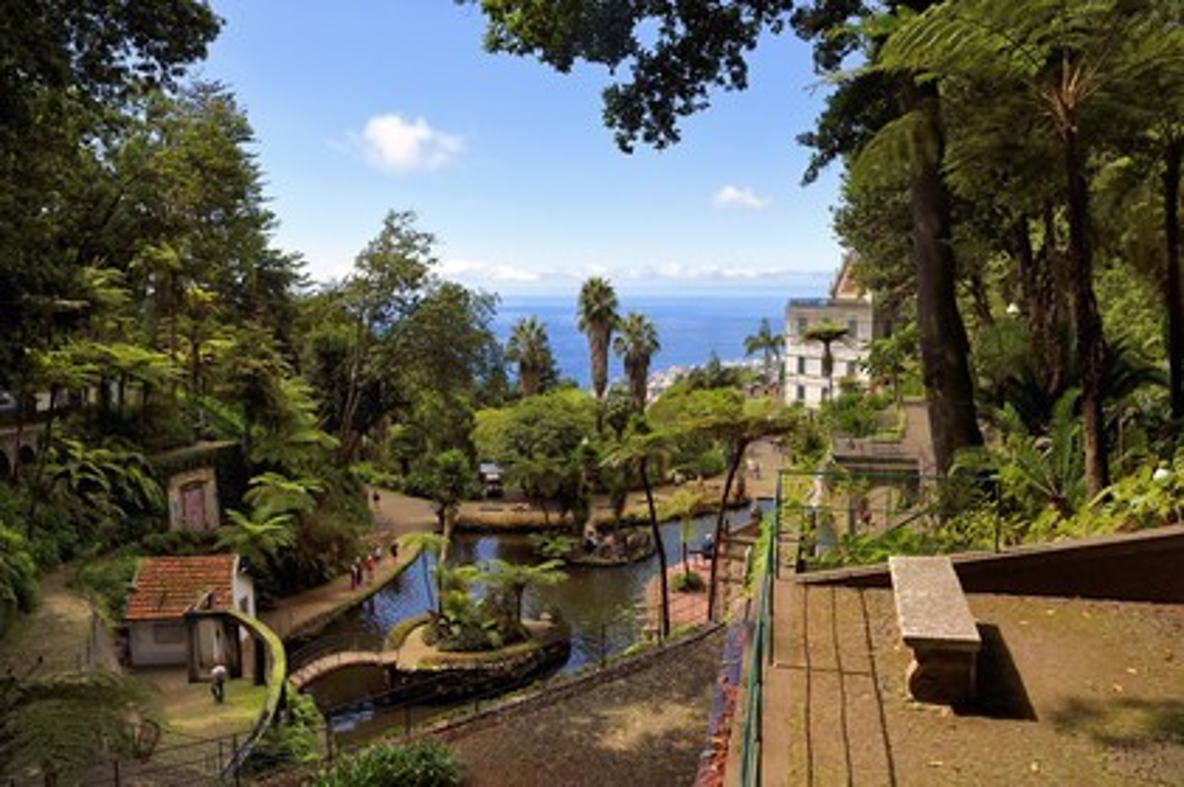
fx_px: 986
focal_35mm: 30
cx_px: 592
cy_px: 394
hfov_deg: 62.0
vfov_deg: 43.5
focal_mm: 30
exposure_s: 1/800
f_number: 9
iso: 400
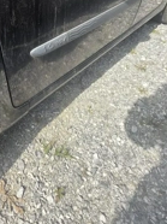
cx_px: 20
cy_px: -6
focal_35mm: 28
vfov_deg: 49.9
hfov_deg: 45.5
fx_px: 181
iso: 40
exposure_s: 1/909
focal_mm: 2.2
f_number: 1.9
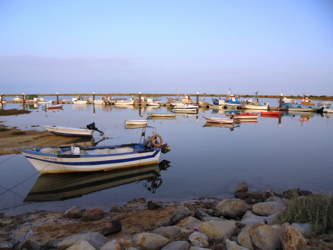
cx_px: 166
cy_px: 125
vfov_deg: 53.1
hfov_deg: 67.3
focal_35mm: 26
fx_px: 250
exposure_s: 1/320
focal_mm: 4.6
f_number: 3.5
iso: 100
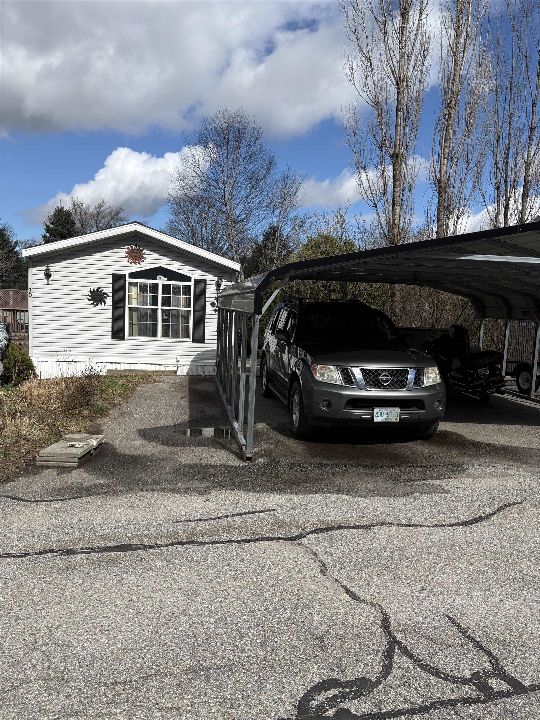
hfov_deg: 53.1
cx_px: 270
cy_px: 360
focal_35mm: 26
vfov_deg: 67.3
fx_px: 541
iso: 50
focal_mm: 5.96
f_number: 1.6
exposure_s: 1/4608
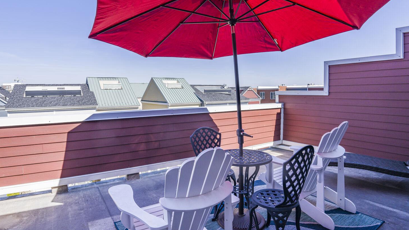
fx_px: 217
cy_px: 102
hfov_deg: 86.4
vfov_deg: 55.8
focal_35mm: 20
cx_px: 184
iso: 200
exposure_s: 1/500
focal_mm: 16
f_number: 8
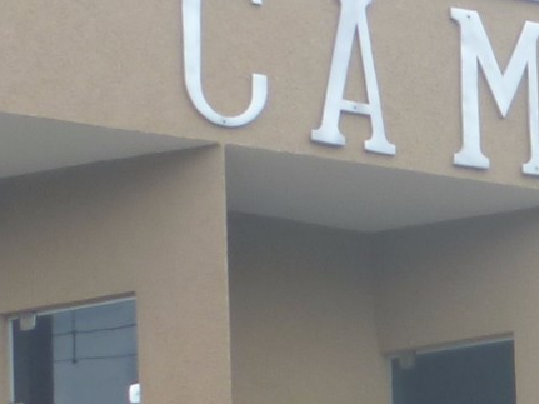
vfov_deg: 6.8
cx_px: 1037
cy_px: 919
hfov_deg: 9.0
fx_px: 3238
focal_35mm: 208
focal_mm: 6.3
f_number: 3.5
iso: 80
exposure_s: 1/250
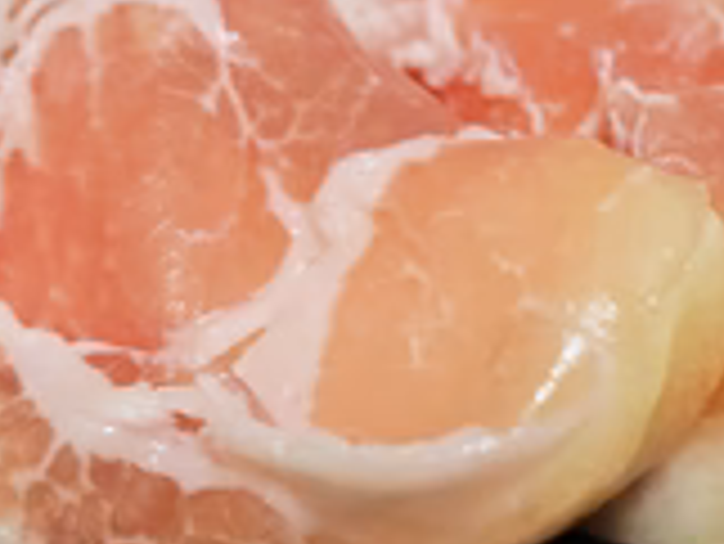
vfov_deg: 25.7
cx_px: 625
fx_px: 1193
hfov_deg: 32.4
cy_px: 238
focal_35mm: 57
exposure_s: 1/100
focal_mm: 5.56
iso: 1440
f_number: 1.9
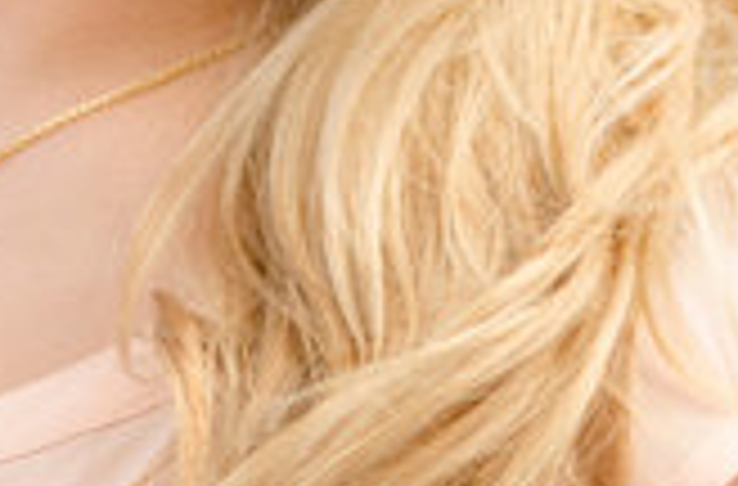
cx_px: 220
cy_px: -486
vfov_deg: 3.4
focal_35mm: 403
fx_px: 8239
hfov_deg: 5.1
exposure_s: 1/1000
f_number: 2.8
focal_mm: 55
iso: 400
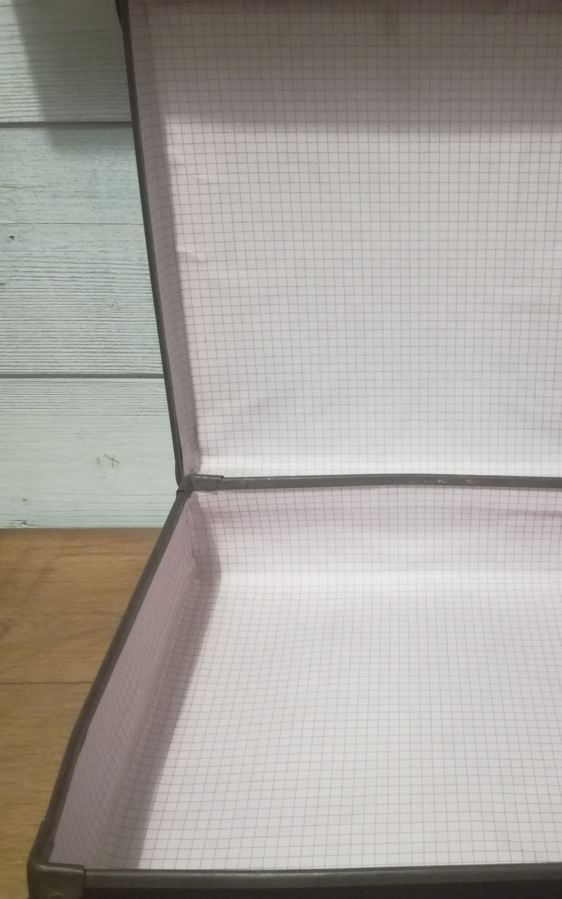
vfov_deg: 53.9
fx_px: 882
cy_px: 504
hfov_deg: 34.6
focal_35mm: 36
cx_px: 420
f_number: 2
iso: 500
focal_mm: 3.79
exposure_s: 1/20
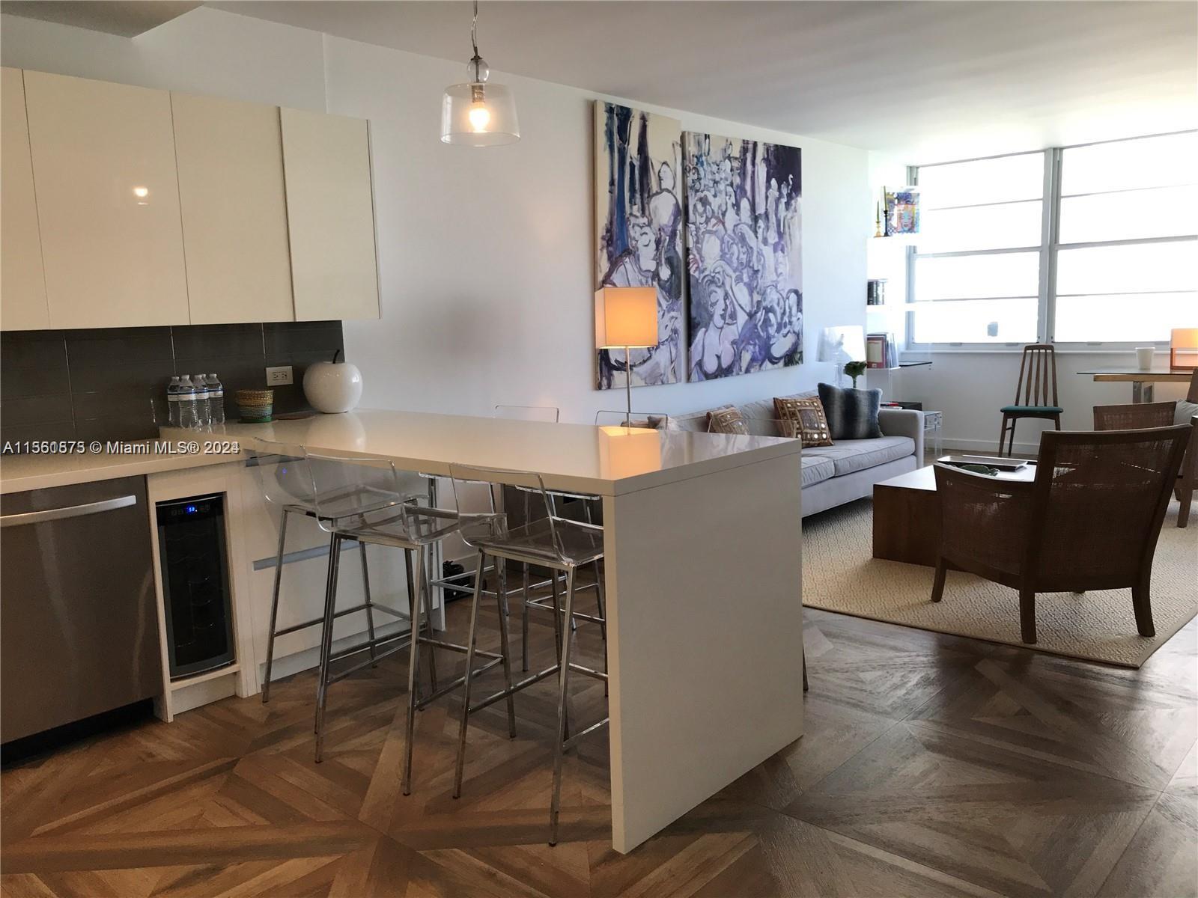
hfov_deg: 63.4
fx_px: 969
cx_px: 599
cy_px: 449
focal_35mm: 28
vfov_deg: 49.7
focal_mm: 3.99
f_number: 1.8
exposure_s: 1/120
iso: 40
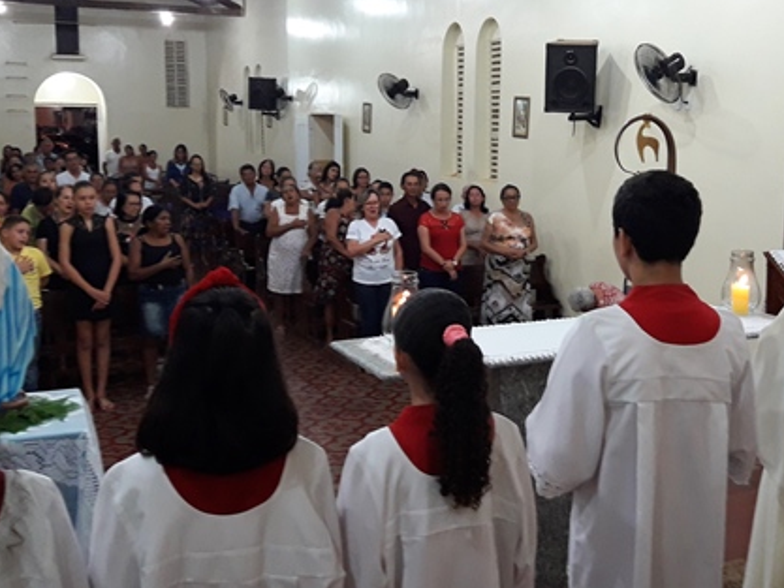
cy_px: 233
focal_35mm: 43
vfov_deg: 33.5
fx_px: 974
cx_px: 470
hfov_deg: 43.6
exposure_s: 1/24
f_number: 1.9
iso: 200
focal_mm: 3.7
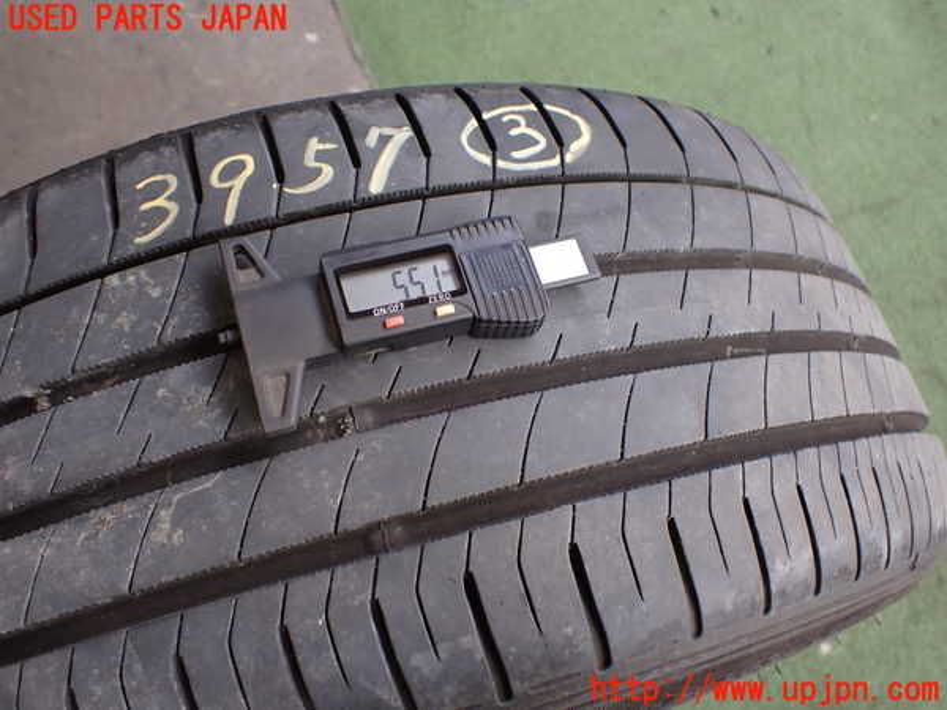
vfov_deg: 46.8
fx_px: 821
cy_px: 355
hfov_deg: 60.0
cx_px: 474
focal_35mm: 30
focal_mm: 5.4
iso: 125
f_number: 2.3
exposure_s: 1/125
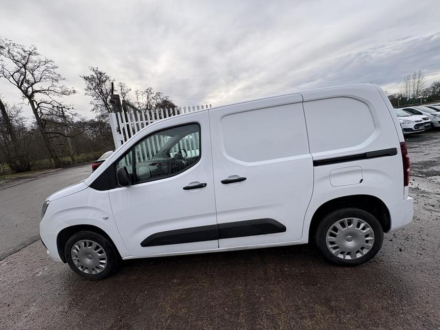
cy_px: 165
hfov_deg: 102.1
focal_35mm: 14
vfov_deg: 85.7
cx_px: 220
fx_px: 178
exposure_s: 1/556
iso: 40
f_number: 2.2
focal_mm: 2.22
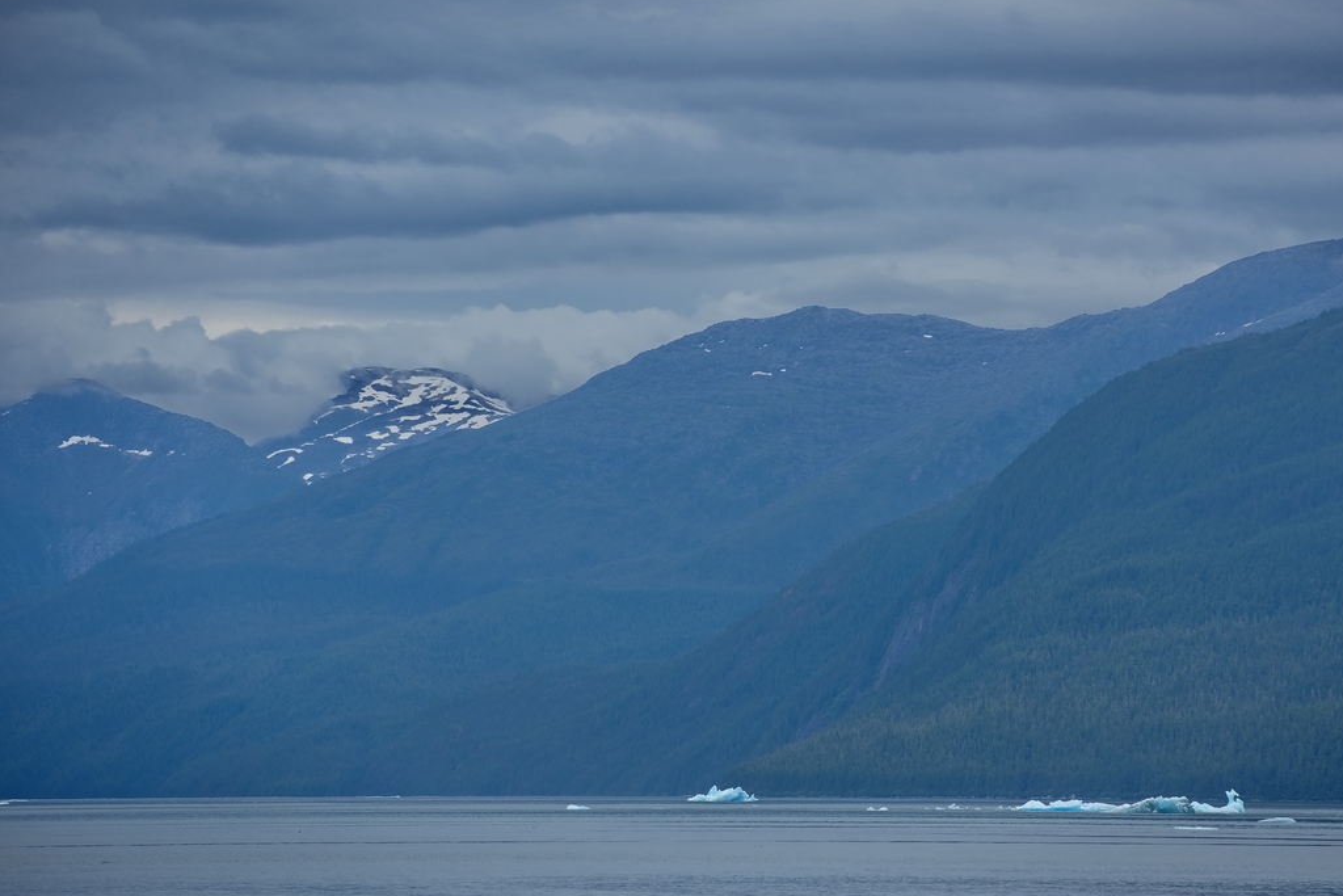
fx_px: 6529
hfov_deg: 11.7
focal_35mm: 175
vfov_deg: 7.8
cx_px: 775
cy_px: 470
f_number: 7.1
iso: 100
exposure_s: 1/320
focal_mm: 140
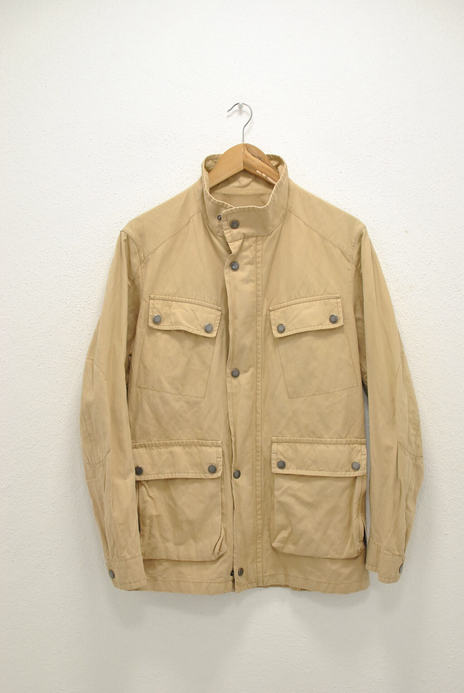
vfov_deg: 37.8
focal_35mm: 52
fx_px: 1012
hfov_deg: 25.8
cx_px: 232
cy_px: 346
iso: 800
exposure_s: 1/160
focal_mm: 35
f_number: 4
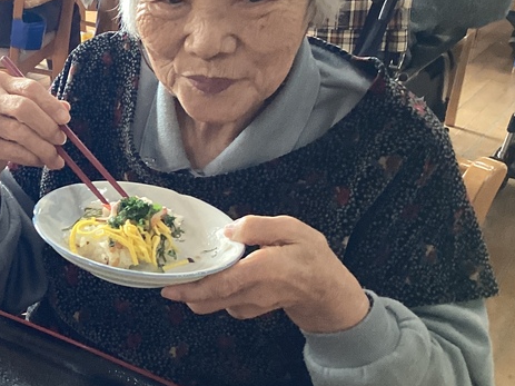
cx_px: -31
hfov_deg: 26.9
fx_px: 997
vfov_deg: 21.9
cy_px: 190
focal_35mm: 67
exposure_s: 1/60
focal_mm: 3.3
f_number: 2.4
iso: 160
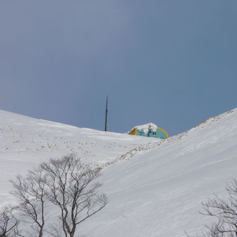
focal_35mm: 596
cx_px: 119
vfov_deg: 2.9
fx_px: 4617
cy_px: 118
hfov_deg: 2.9
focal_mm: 82.8
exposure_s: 1/1000
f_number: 8
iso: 100
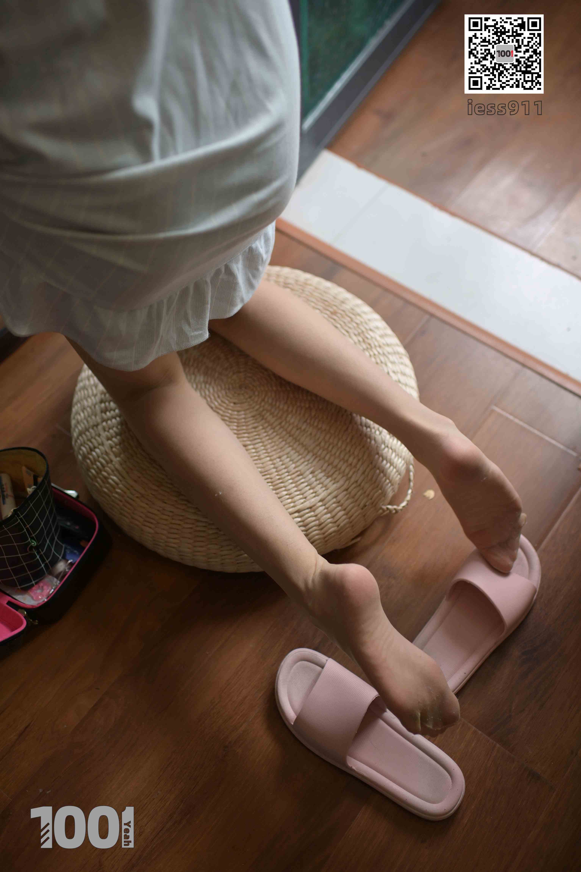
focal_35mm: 35
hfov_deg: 37.9
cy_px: 436
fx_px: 847
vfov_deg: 54.4
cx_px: 290
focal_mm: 35
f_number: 2
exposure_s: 1/160
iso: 250
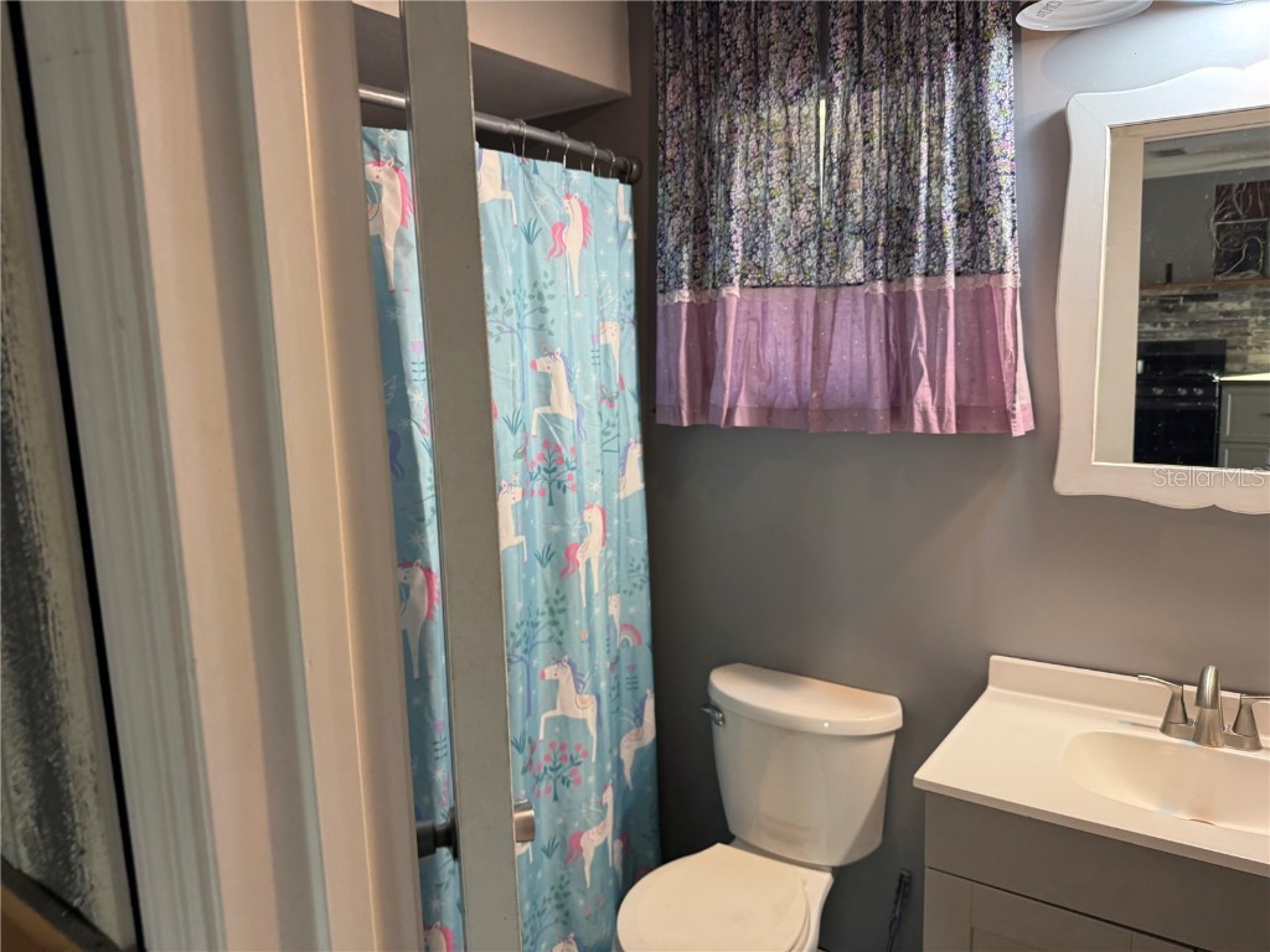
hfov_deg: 71.6
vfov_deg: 56.8
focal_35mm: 24
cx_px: 635
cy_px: 476
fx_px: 881
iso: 125
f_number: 1.78
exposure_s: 1/60
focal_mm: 6.76
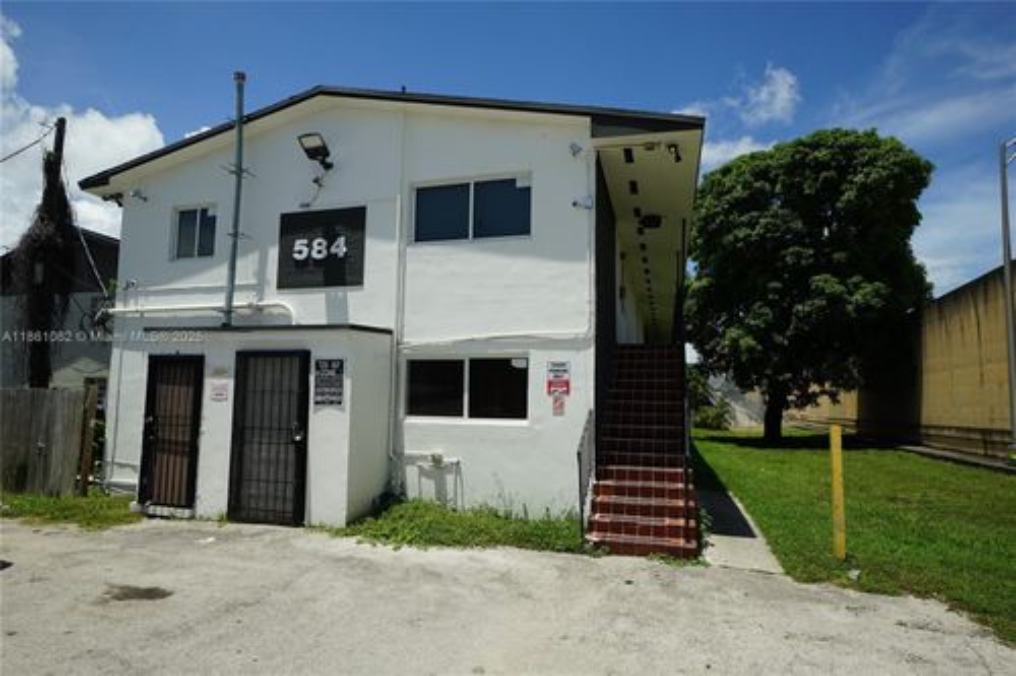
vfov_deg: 64.5
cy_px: 338
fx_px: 536
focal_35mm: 19
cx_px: 508
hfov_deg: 86.9
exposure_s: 1/250
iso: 100
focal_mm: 13
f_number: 10
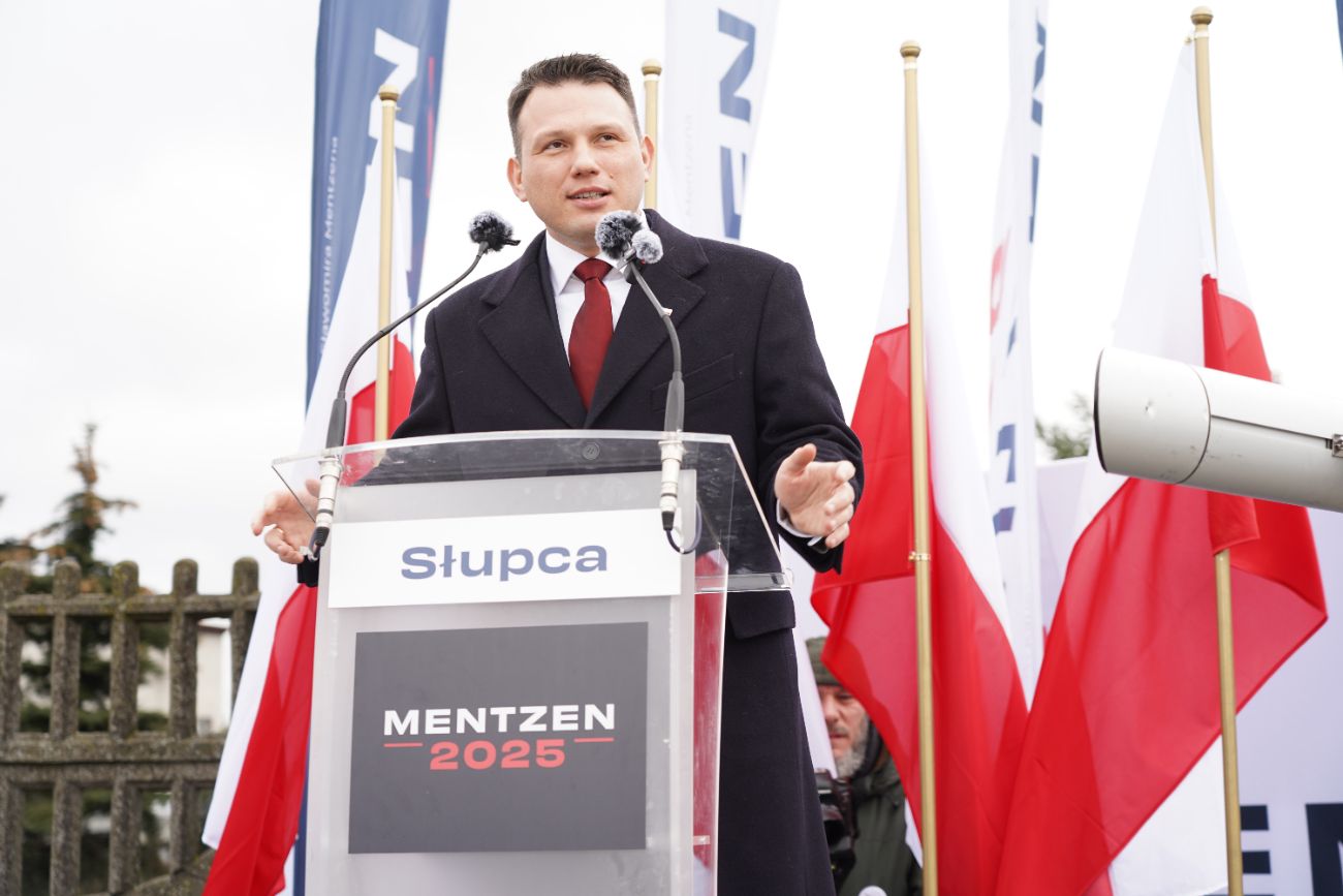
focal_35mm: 63
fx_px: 2350
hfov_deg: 31.9
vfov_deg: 21.6
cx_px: 672
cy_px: 448
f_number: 4
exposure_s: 1/100
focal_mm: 63
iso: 125
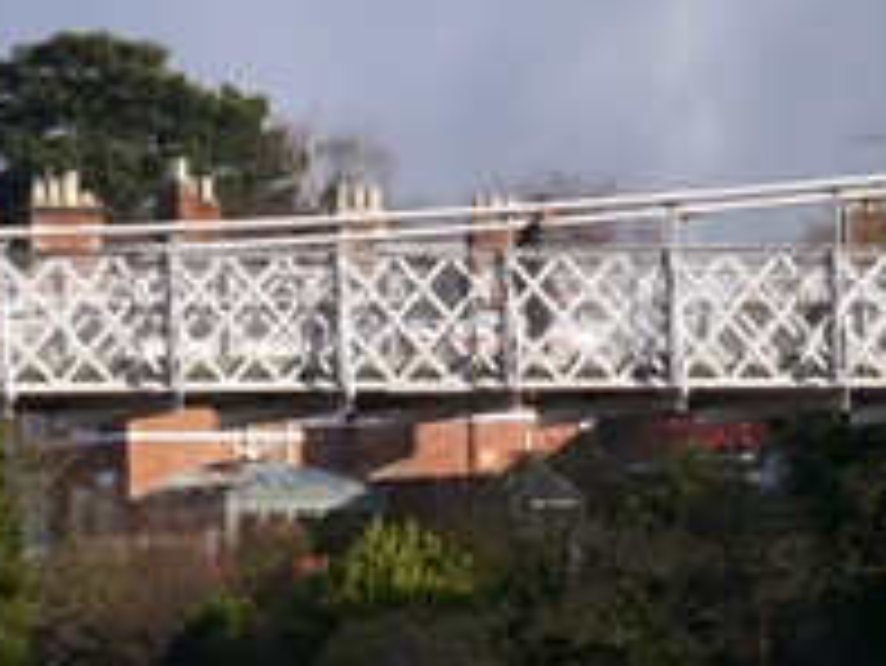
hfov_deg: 5.4
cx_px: 148
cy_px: 441
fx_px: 9374
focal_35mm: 366
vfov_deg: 4.1
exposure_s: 1/400
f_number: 6.3
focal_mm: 45
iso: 160
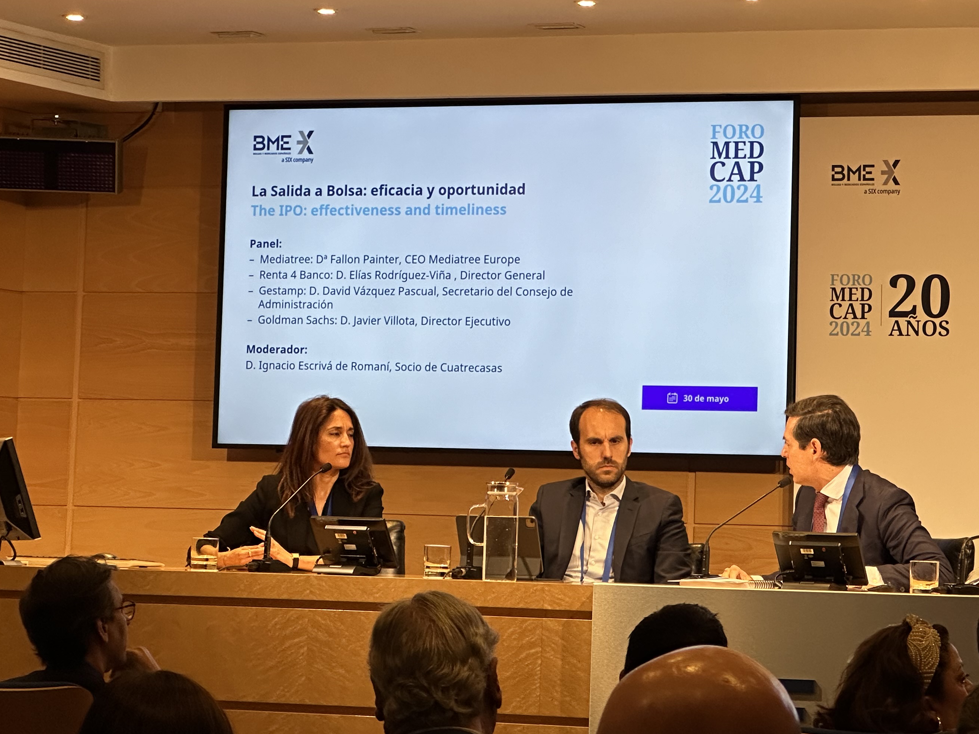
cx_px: 722
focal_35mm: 118
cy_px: 285
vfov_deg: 12.5
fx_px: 3337
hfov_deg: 16.6
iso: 125
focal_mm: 9
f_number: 2.8
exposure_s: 1/100
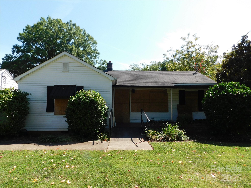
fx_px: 167
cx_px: 126
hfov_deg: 73.9
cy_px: 94
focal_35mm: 23
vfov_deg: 58.9
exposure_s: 1/800
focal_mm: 4
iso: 125
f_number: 3
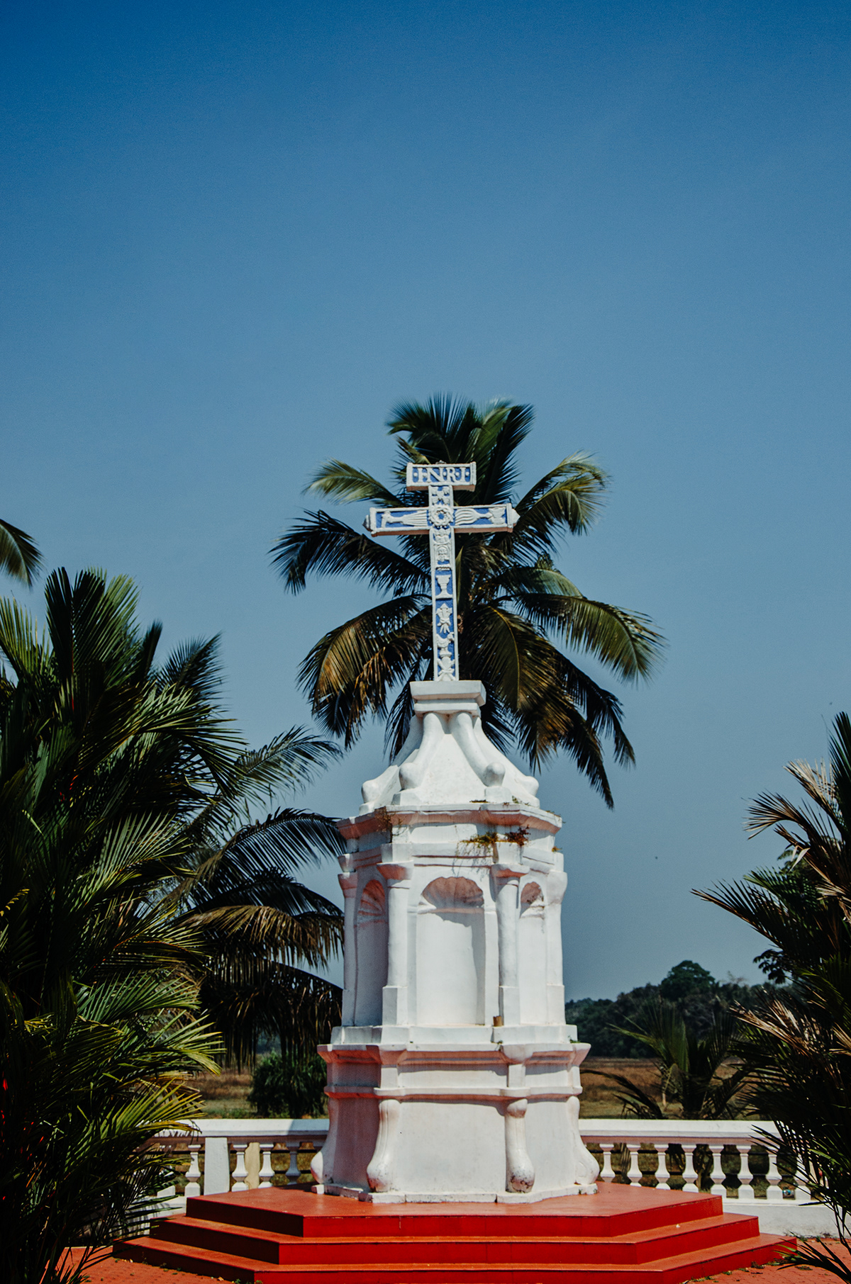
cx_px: 426
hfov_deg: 25.6
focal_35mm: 52
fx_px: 1870
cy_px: 642
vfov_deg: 37.9
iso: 200
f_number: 7.1
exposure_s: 1/1600
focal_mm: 35
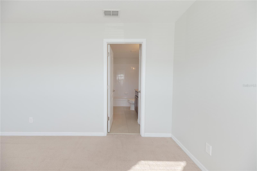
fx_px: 100
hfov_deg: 104.3
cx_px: 128
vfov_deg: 81.2
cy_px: 86
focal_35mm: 14
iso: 250
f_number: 5.6
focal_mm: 14
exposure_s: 1/50
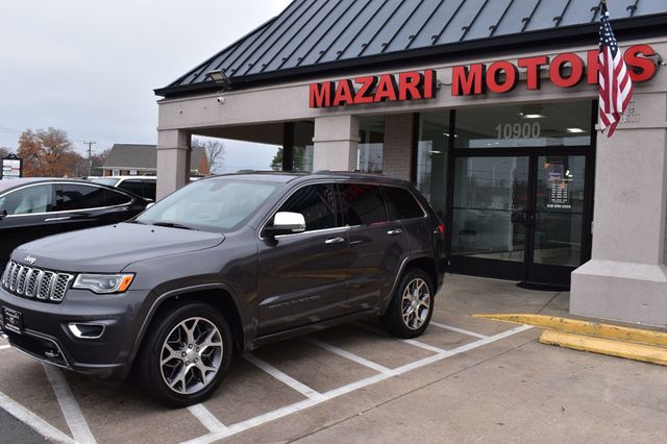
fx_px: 611
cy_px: 222
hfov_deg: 57.2
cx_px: 334
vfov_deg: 39.9
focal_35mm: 33
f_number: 10
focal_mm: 22
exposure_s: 1/200
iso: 400
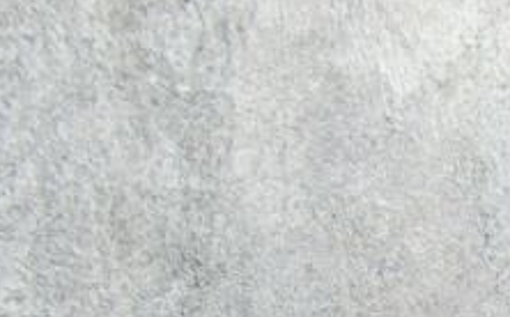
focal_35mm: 196
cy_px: 985
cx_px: 919
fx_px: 2720
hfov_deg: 10.1
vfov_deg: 6.1
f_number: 2.9
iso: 80
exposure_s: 1/200
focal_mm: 5.7
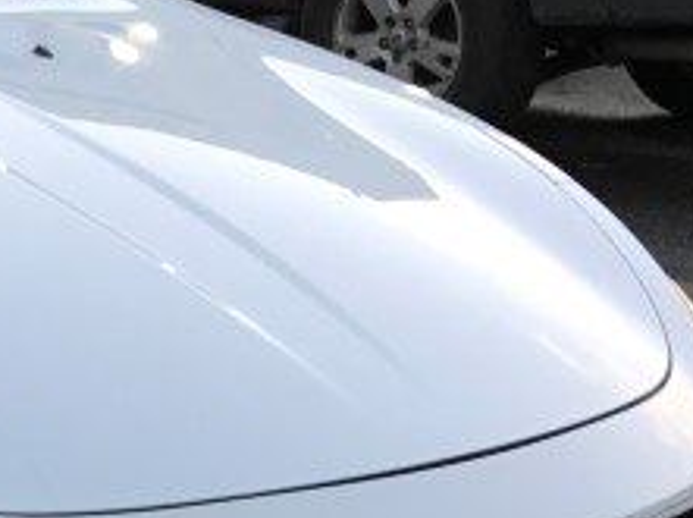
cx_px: -442
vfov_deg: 11.4
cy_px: 283
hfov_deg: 13.9
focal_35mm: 130
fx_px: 2598
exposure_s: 1/60
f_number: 1.8
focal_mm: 3.99
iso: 32
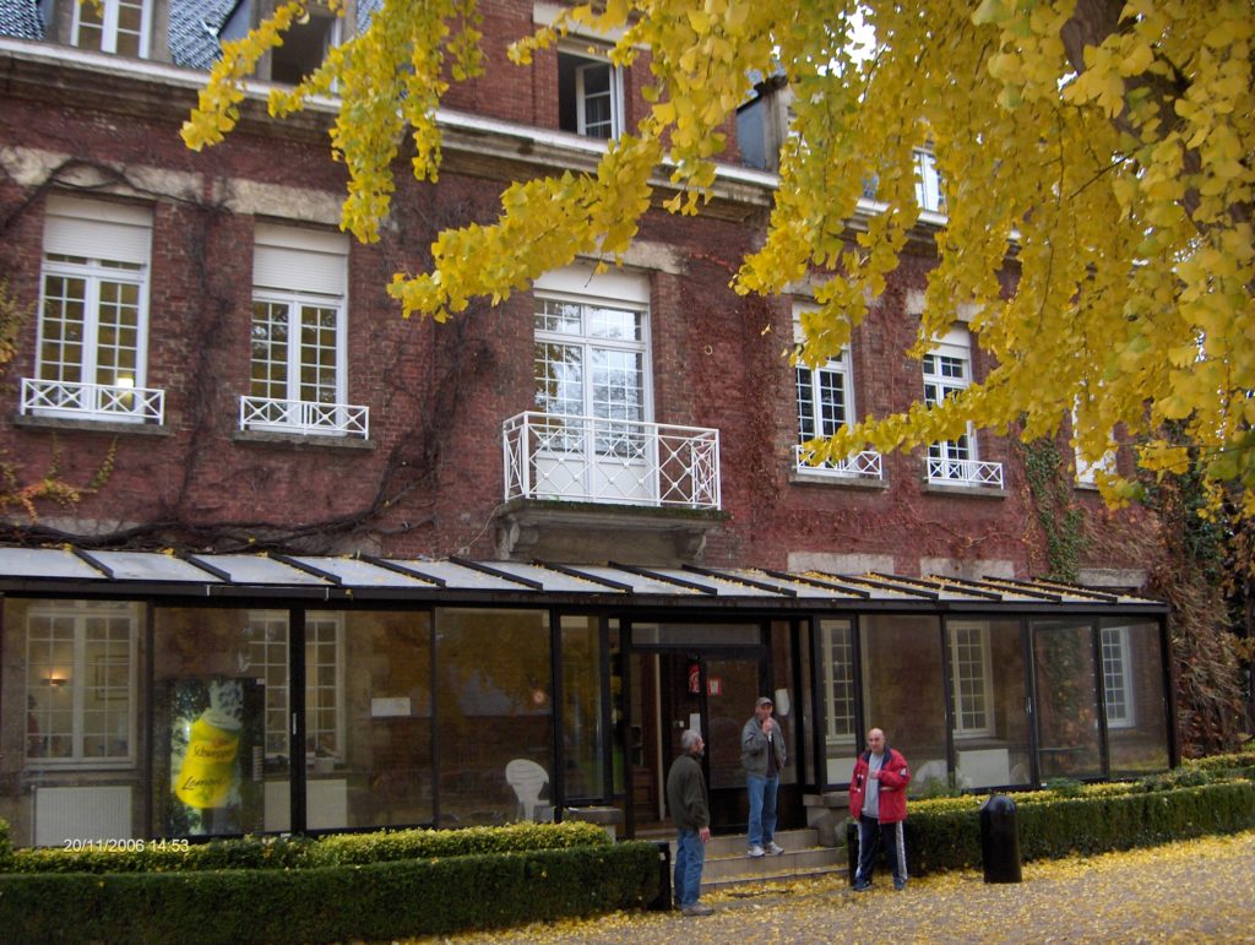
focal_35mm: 39
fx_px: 1416
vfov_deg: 36.9
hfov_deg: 47.8
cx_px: 628
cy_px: 472
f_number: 2.8
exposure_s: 1/60
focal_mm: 8
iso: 100
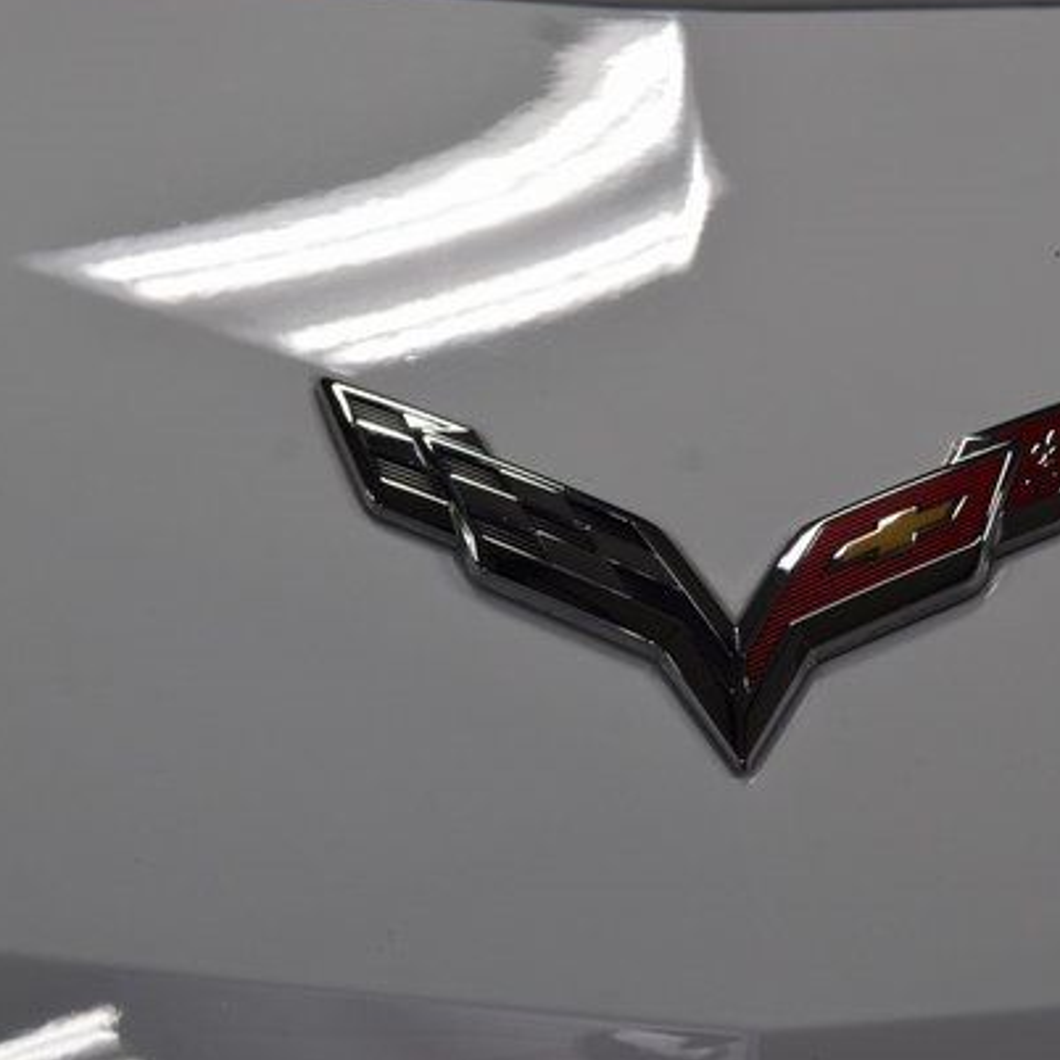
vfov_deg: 12.3
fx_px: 4920
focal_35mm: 142
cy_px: 531
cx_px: 746
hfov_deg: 12.3
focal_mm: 70
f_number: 9
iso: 900
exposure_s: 1/125
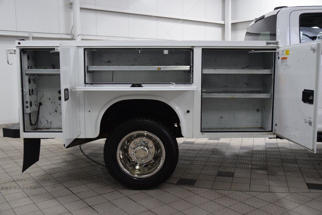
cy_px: 108
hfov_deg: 53.1
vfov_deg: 36.9
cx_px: 161
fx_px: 322
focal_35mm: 36
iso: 900
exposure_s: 1/60
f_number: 3.8
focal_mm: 24
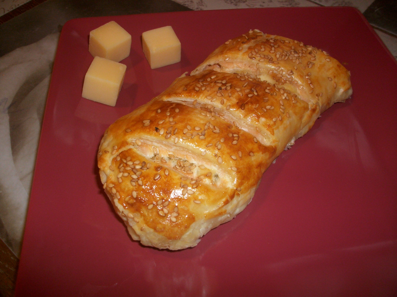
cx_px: 198
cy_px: 148
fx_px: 356
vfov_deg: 45.4
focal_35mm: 31
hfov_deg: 58.4
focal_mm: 5.7
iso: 150
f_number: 2.9
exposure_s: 1/40
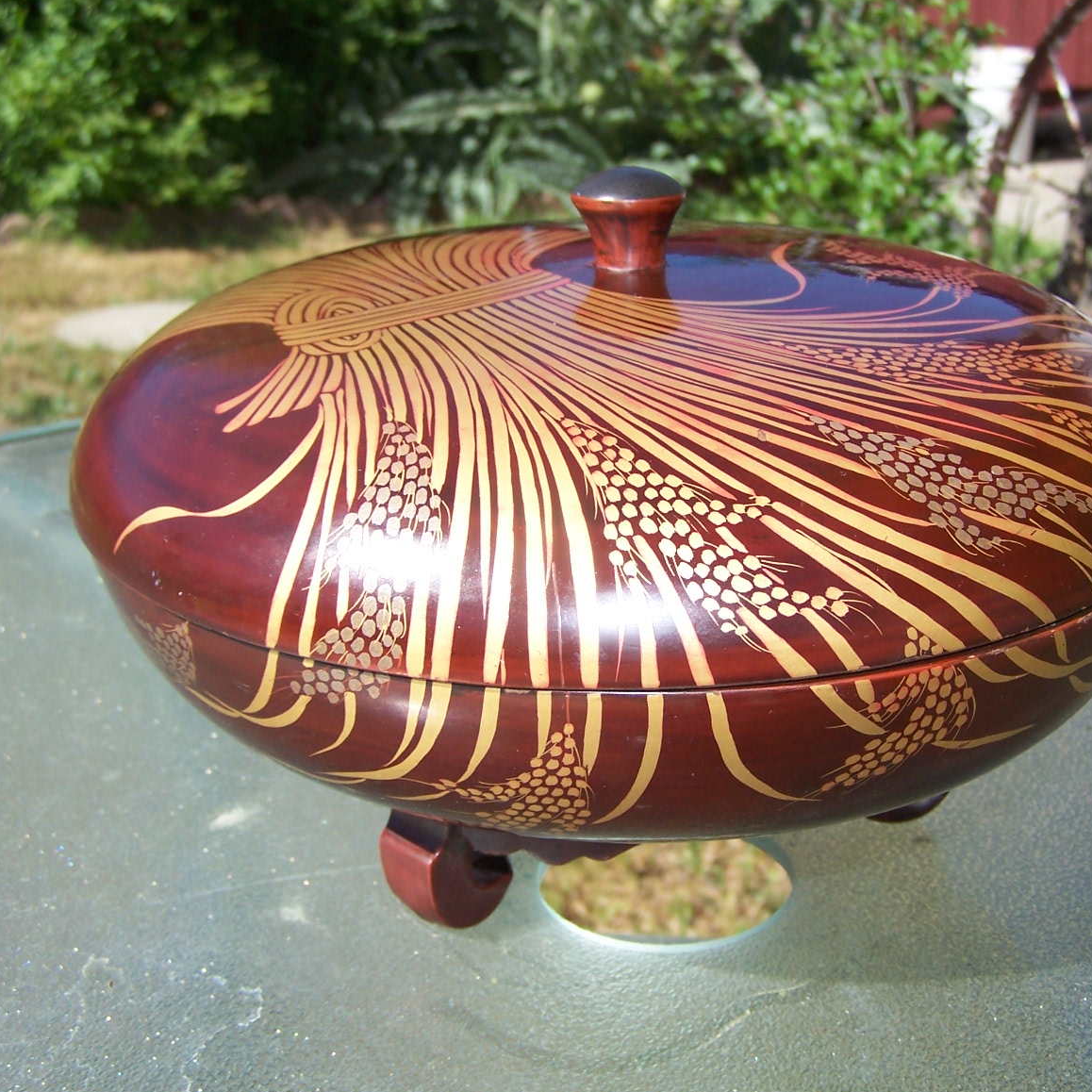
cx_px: 622
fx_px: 1606
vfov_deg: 37.6
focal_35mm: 45
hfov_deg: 37.5
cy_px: 546
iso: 80
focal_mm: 6.3
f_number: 2.8
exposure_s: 1/750
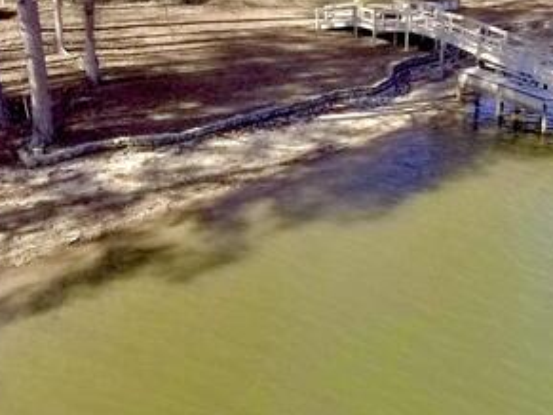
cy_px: 114
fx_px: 703
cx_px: 367
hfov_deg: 42.4
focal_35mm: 44
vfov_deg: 32.4
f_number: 2.8
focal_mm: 3.61
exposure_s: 1/3205
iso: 800
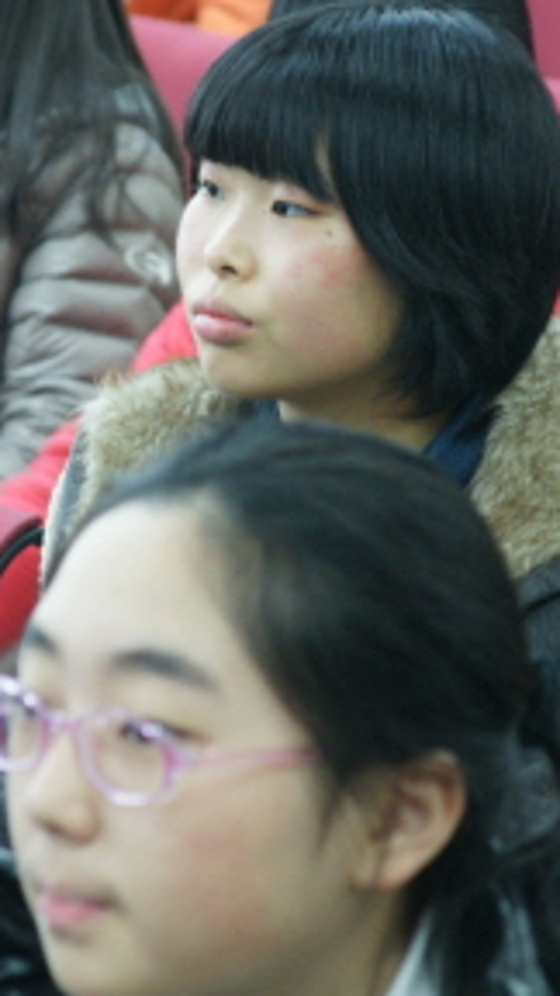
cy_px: 379
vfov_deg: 8.2
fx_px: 6916
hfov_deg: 4.6
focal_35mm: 262
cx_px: 249
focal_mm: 80
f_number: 4.5
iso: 800
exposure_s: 1/15
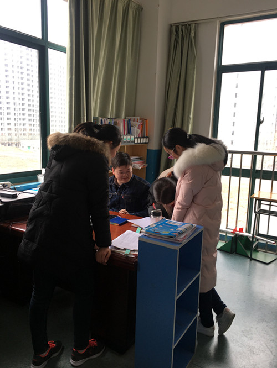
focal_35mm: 29
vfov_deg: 61.6
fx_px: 309
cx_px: 138
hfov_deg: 48.3
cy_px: 184
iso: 25
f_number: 2.2
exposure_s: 1/50
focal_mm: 4.15
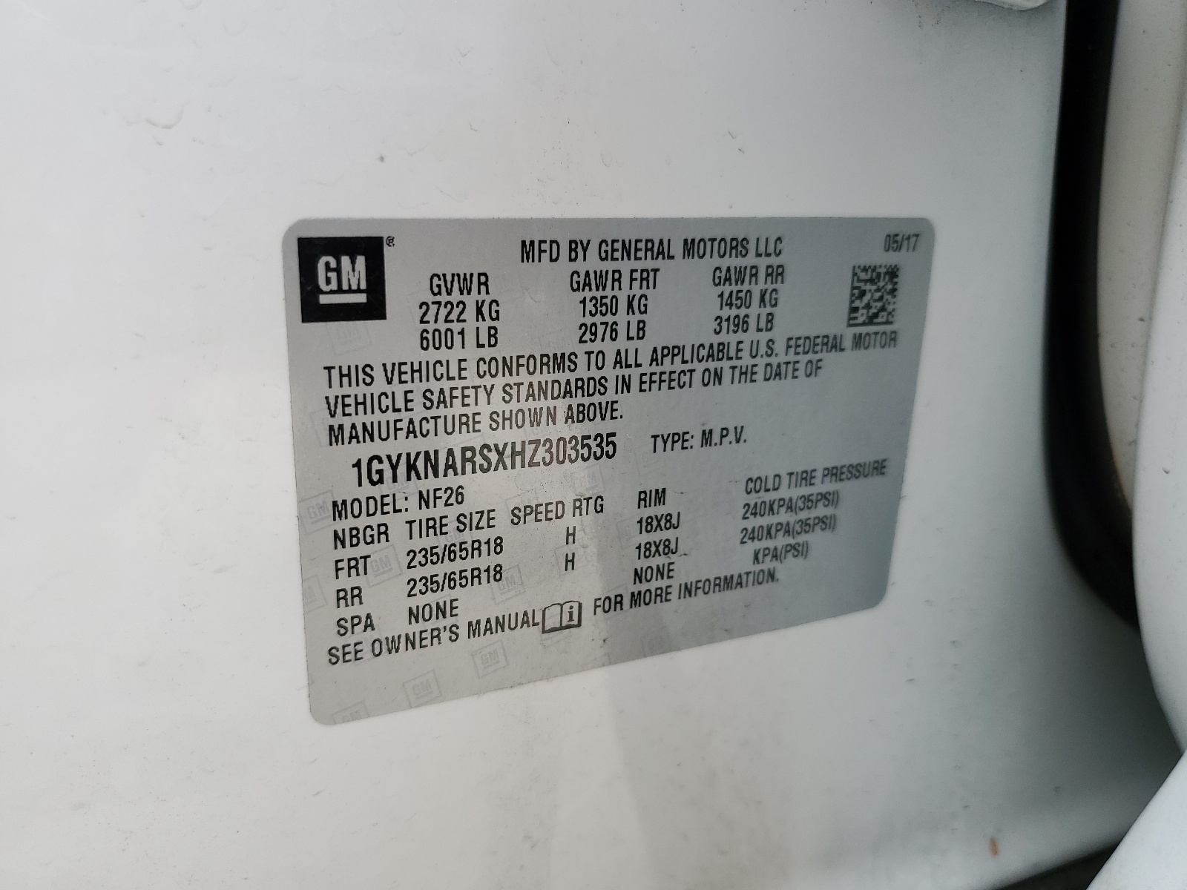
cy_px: 445
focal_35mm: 26
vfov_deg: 53.1
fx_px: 892
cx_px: 594
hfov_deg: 67.3
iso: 50
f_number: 1.5
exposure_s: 1/357
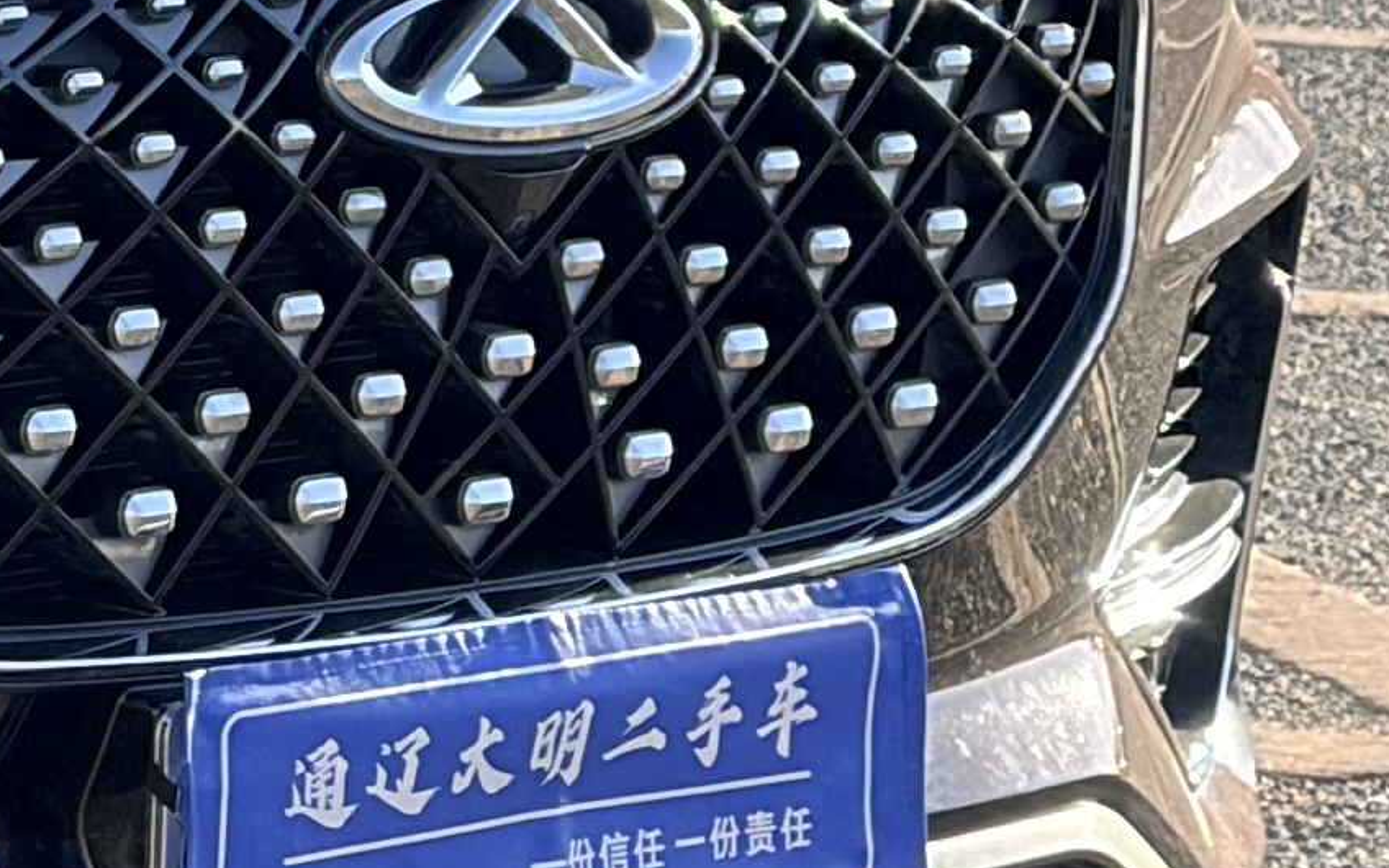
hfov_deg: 7.5
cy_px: -328
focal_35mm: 262
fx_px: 9918
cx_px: -1772
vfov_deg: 5.0
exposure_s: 1/1312
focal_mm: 5.96
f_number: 1.6
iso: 50
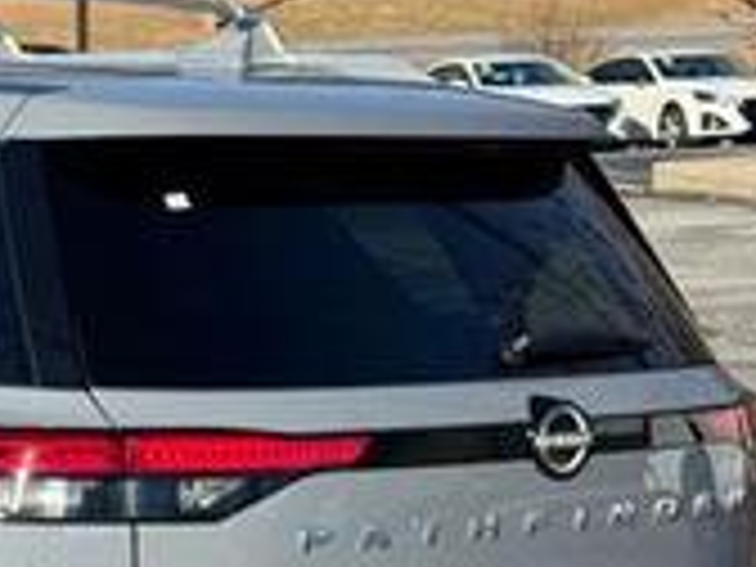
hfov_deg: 13.2
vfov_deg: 10.2
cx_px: -238
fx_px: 3145
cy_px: 554
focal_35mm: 144
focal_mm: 6.76
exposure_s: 1/2959
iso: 64
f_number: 1.78
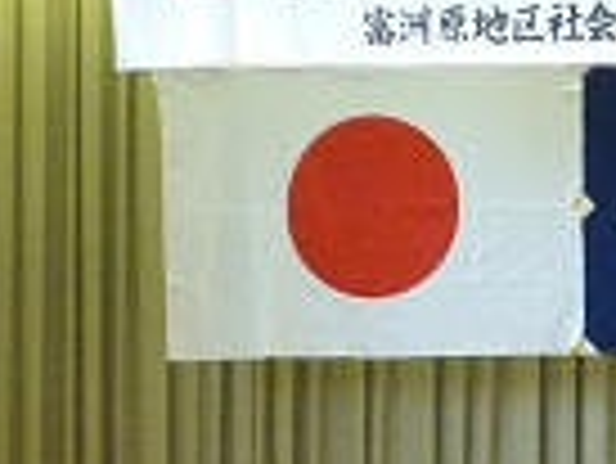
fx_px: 5771
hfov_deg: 6.1
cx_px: 582
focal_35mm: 324
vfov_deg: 4.6
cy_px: 453
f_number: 3.9
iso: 400
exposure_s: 1/20
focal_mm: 11.4
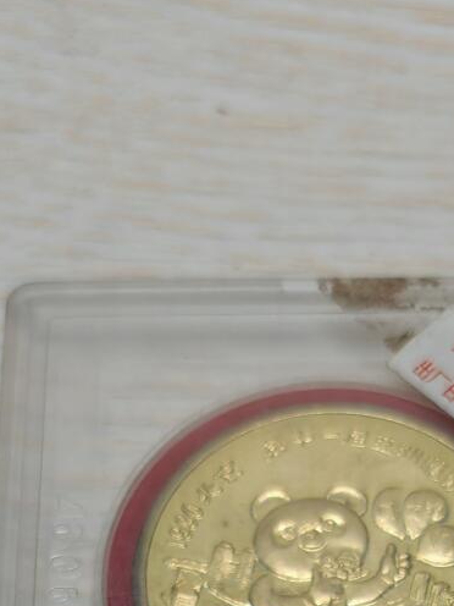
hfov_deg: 15.0
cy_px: 935
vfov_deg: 17.7
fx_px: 1714
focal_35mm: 98
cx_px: 331
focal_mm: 7.62
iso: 500
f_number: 1.6
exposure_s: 1/1000
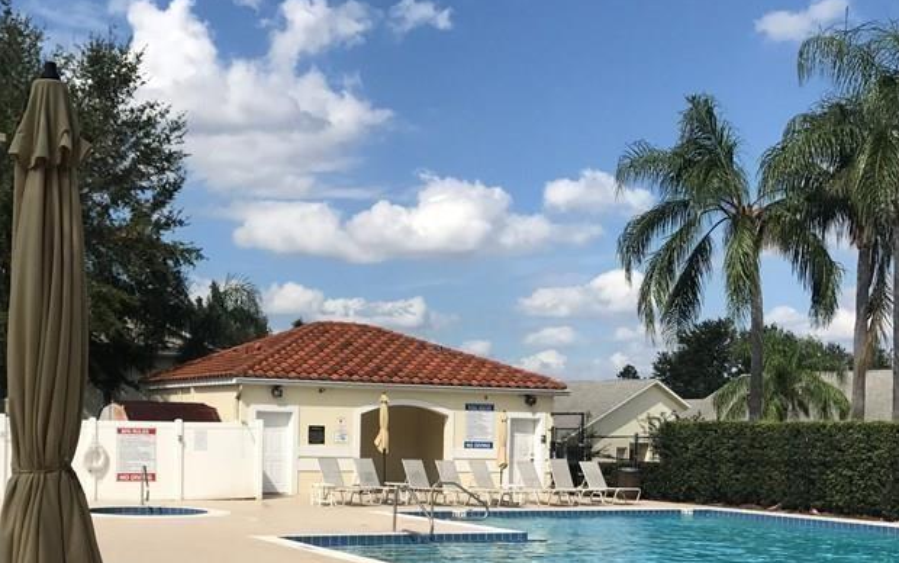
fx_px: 1201
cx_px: 300
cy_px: 459
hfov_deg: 40.5
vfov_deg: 25.9
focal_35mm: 49
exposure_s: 1/3546
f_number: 1.8
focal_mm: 3.99
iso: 20
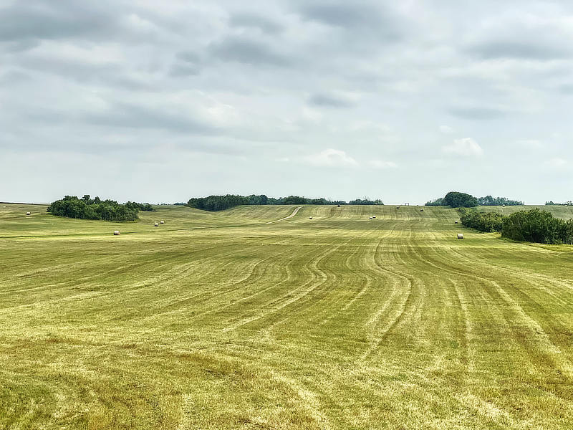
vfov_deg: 28.0
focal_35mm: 52
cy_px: 215
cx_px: 286
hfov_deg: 36.8
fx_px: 861
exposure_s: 1/3195
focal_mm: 6
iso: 25
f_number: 2
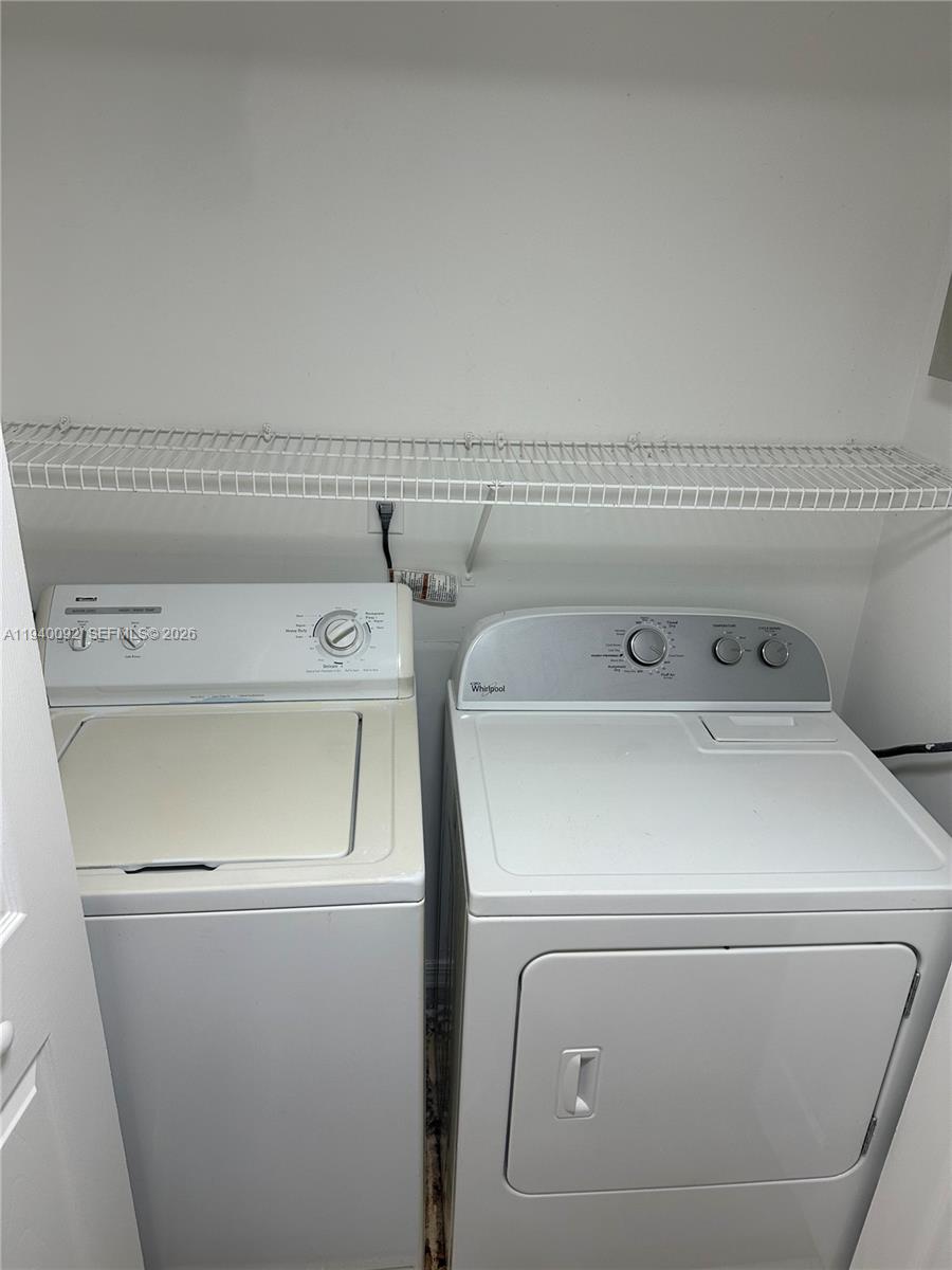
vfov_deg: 71.6
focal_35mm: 24
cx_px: 476
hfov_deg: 56.8
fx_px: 880
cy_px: 635
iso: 100
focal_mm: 6.86
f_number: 1.78
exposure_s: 1/120
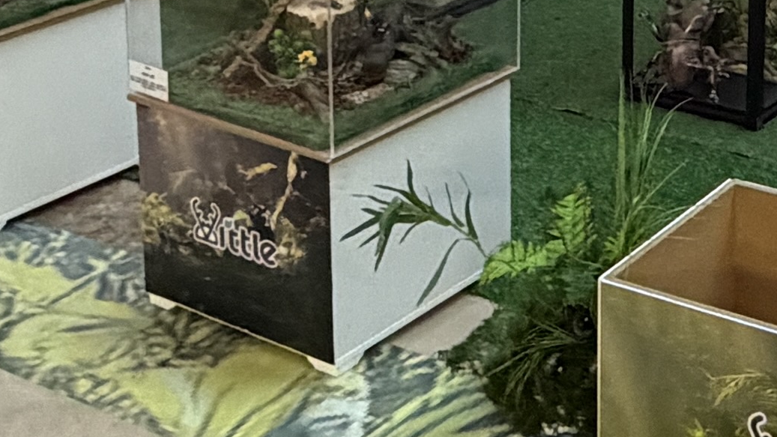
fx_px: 1730
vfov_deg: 13.6
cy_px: -217
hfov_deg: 24.3
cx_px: 754
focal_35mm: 84
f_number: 2.2
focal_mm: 2.22
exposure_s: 1/60
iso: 640
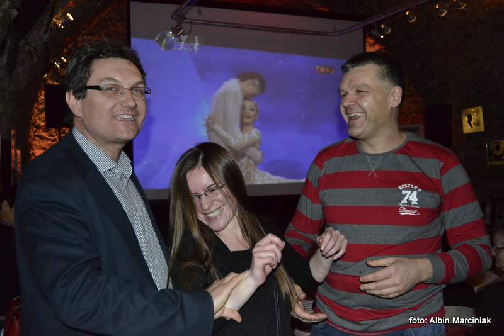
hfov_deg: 53.1
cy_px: 168
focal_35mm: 36
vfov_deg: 36.9
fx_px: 504
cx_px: 252
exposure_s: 1/60
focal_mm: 24
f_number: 4
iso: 3200
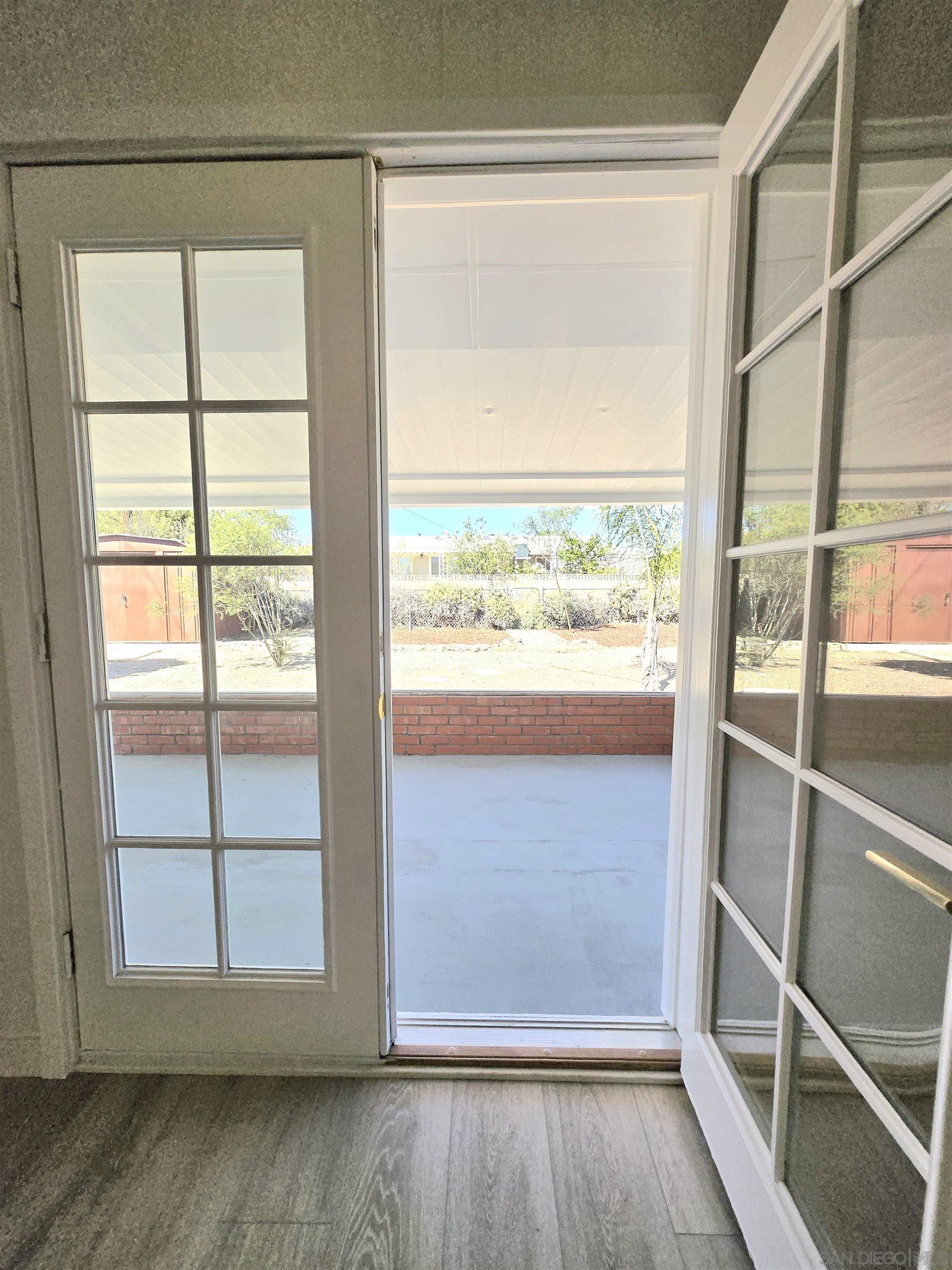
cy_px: 635
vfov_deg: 106.2
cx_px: 476
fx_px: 477
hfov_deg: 89.9
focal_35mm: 13
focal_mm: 1.7
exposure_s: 1/769
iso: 64
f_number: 2.2
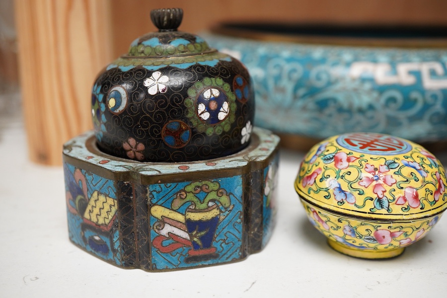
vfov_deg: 29.9
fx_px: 559
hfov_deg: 43.6
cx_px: 224
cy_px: 149
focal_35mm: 45
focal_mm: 30
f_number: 8
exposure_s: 1/125
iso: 1250
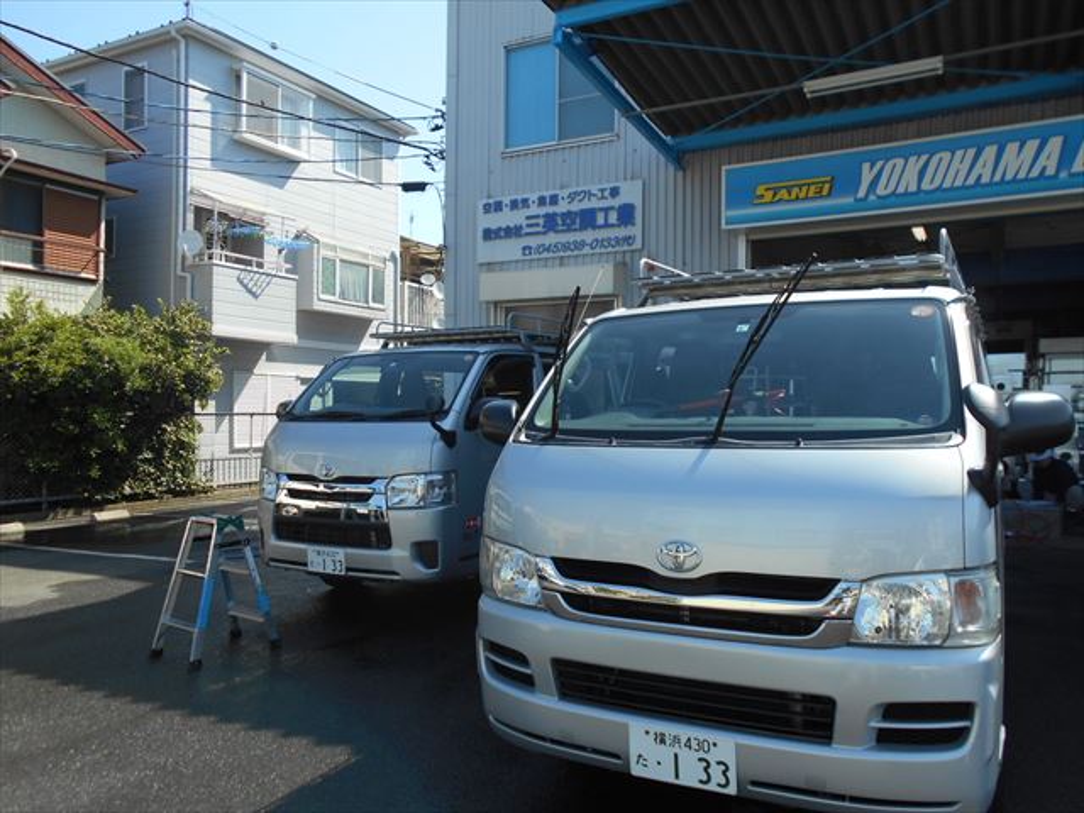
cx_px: 542
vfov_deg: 53.1
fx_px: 814
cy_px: 406
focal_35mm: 26
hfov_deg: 67.3
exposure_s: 1/640
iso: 80
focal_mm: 4.6
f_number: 3.2
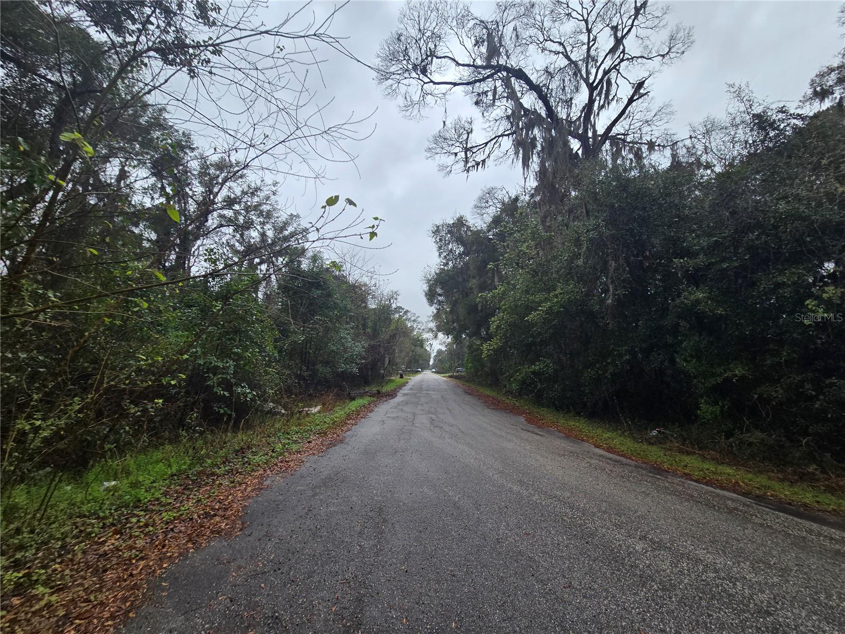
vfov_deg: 89.9
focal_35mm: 13
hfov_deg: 106.2
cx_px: 422
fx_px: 317
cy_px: 317
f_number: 2.2
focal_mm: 2.2
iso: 80
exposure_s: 1/120
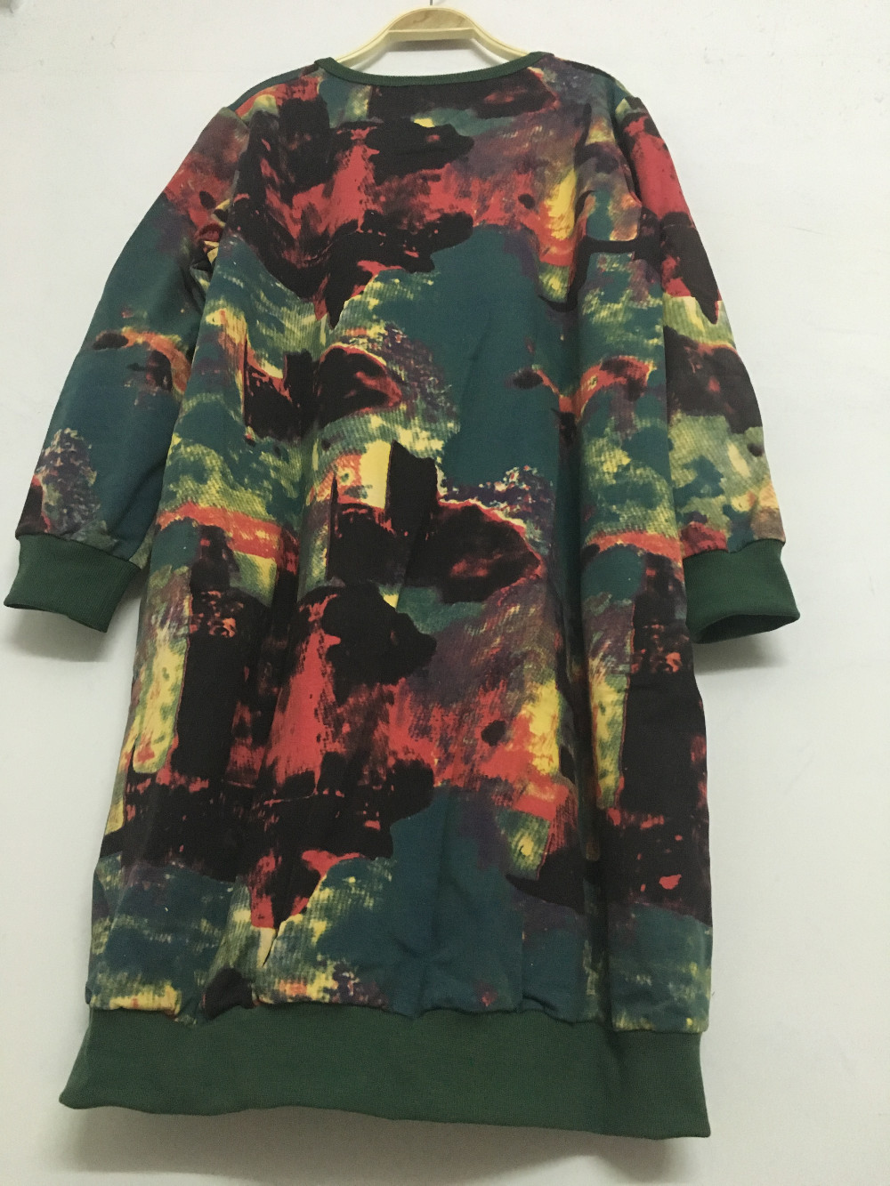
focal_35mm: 29
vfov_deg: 61.7
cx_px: 445
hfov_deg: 48.2
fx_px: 994
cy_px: 593
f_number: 2.2
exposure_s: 1/25
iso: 200
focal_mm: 4.15
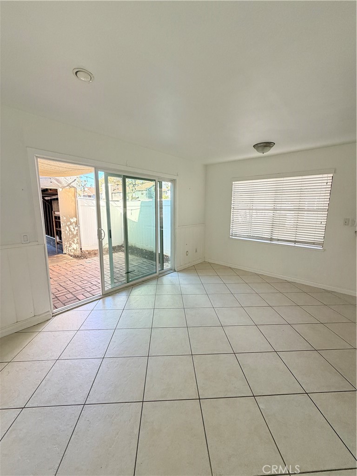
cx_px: 178
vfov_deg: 102.1
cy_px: 238
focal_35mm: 14
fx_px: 193
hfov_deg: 85.7
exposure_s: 1/121
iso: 250
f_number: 2.2
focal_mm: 2.22
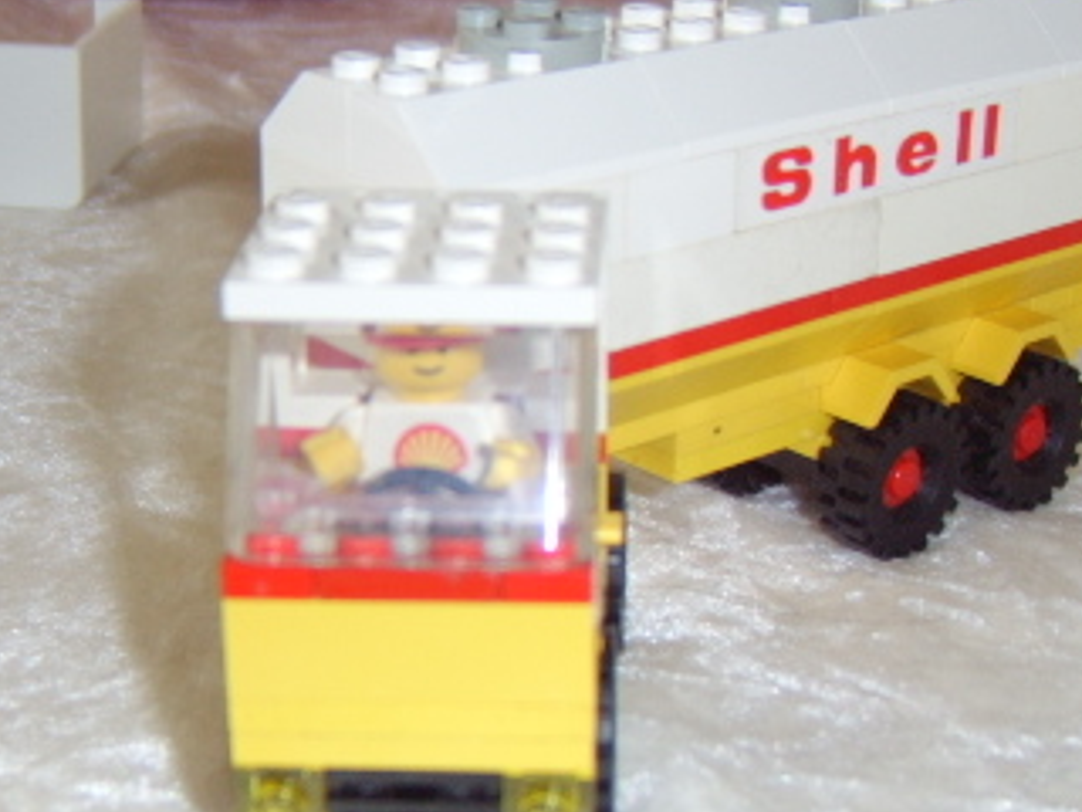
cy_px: 494
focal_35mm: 62
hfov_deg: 31.1
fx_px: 1938
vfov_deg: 23.6
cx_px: 646
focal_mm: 8.13
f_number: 2.7
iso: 141
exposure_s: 1/30
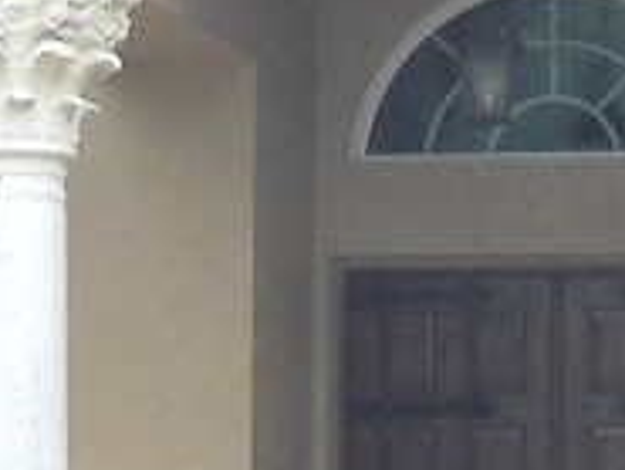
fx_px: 4101
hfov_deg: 8.7
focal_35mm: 227
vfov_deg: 6.6
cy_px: 284
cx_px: 527
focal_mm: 6.72
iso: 73
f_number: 3.1
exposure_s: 1/60
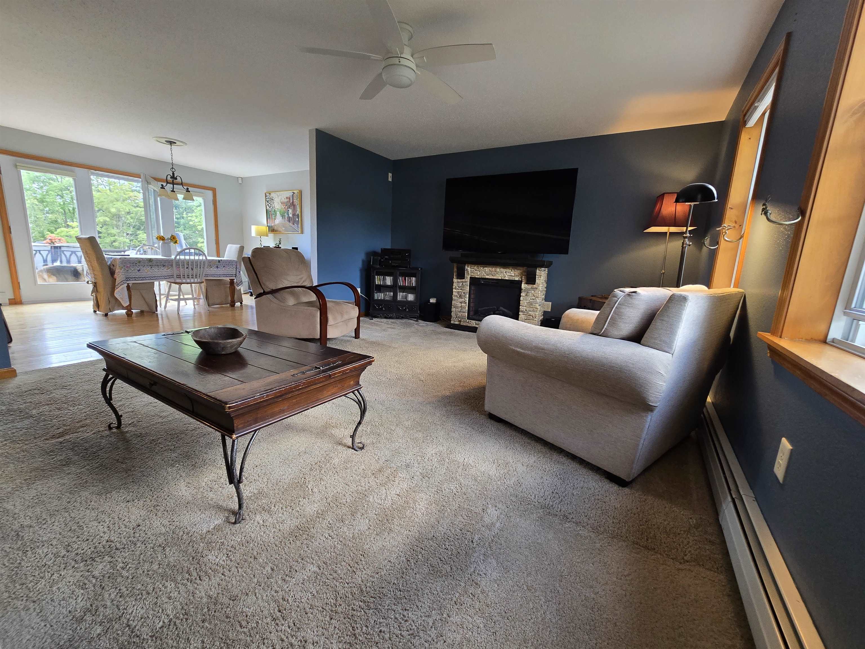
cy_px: 324
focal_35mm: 13
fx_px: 325
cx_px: 432
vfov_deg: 89.9
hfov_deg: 106.2
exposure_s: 1/60
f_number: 2.2
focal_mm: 2.2
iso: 200
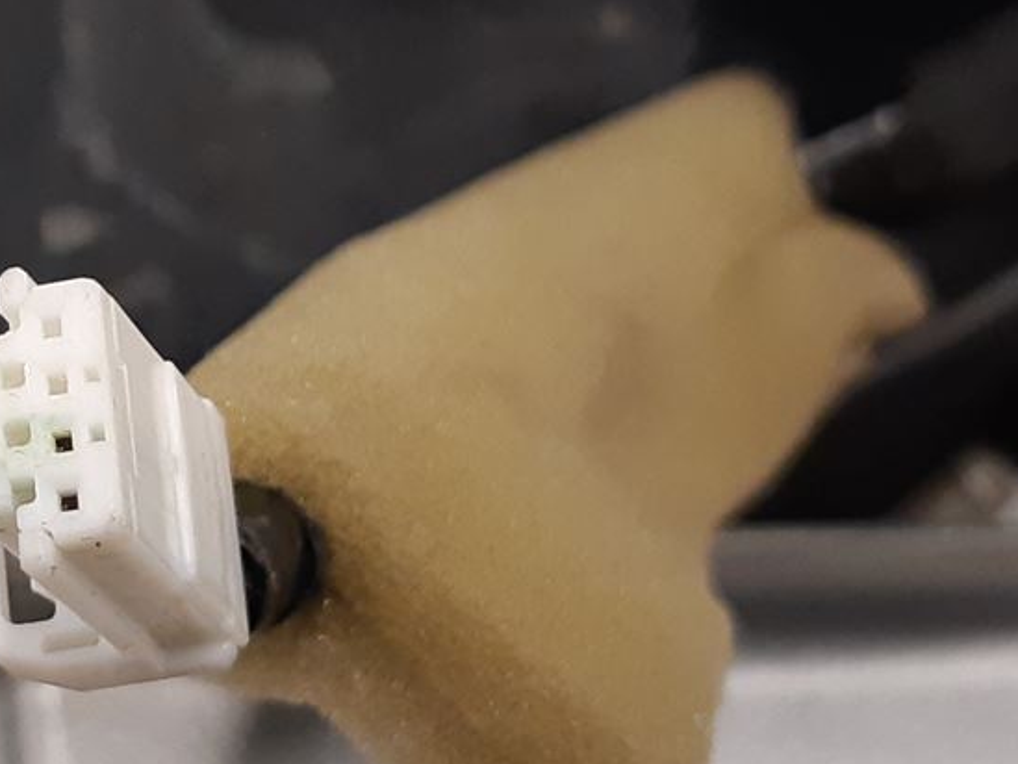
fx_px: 2853
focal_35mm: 97
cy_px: 319
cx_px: 9
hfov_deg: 19.7
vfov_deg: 15.2
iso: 160
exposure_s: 1/50
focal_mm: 3.93
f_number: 1.7
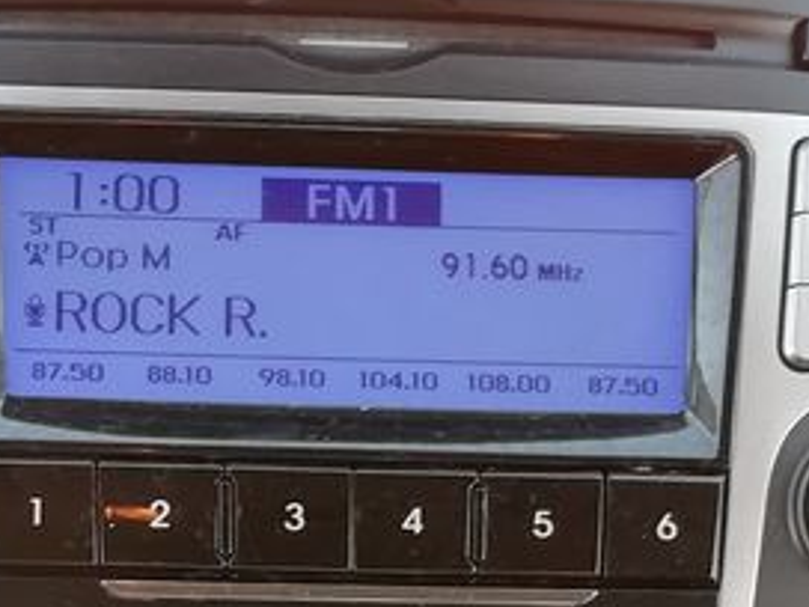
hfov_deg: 20.0
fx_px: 2290
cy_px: 631
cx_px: 262
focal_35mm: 98
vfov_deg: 14.8
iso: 100
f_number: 2.2
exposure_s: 1/50
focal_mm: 3.21
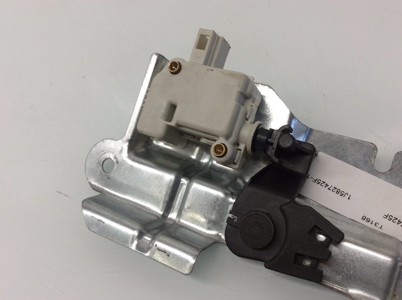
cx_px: 201
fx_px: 371
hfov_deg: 56.9
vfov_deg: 44.1
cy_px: 150
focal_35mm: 32
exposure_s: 1/60
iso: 40
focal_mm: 3.3
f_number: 2.4
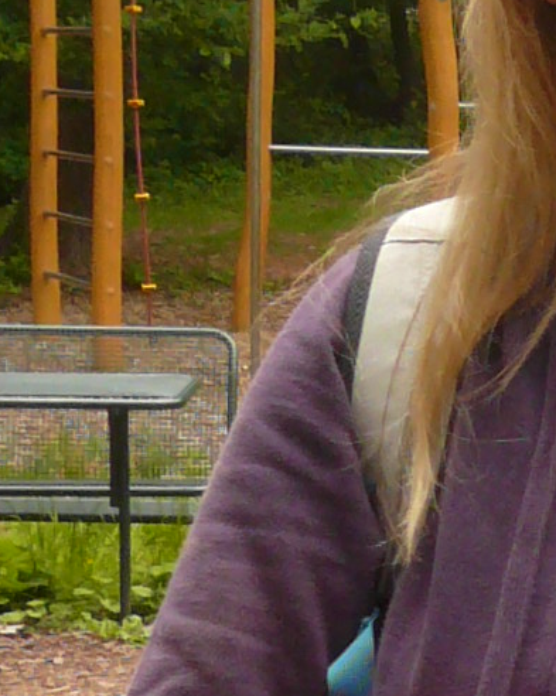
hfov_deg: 7.9
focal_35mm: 183
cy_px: 627
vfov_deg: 10.5
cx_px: 1228
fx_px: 3768
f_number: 2.9
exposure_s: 1/320
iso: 100
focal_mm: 4.9
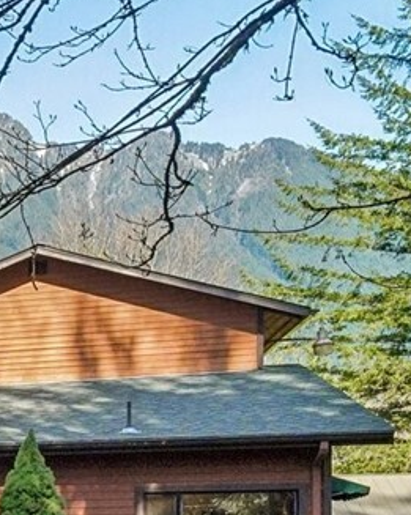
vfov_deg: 22.4
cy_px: 628
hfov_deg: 12.7
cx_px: -686
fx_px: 1188
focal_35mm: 78
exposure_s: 1/400
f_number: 8
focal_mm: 16
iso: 1600
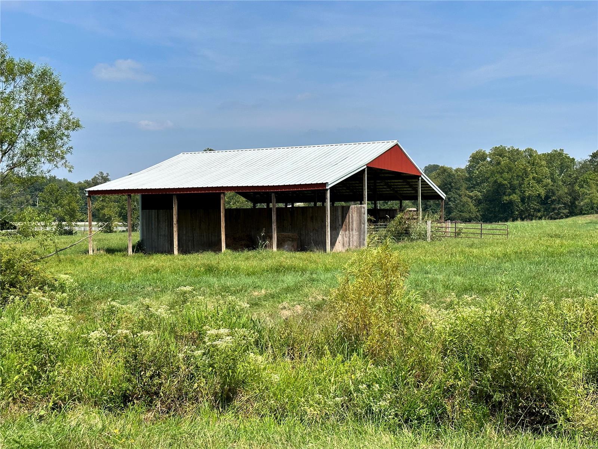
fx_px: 829
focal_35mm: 48
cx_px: 299
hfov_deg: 39.7
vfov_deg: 30.3
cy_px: 224
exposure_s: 1/3731
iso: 64
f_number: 1.78
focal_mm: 6.86
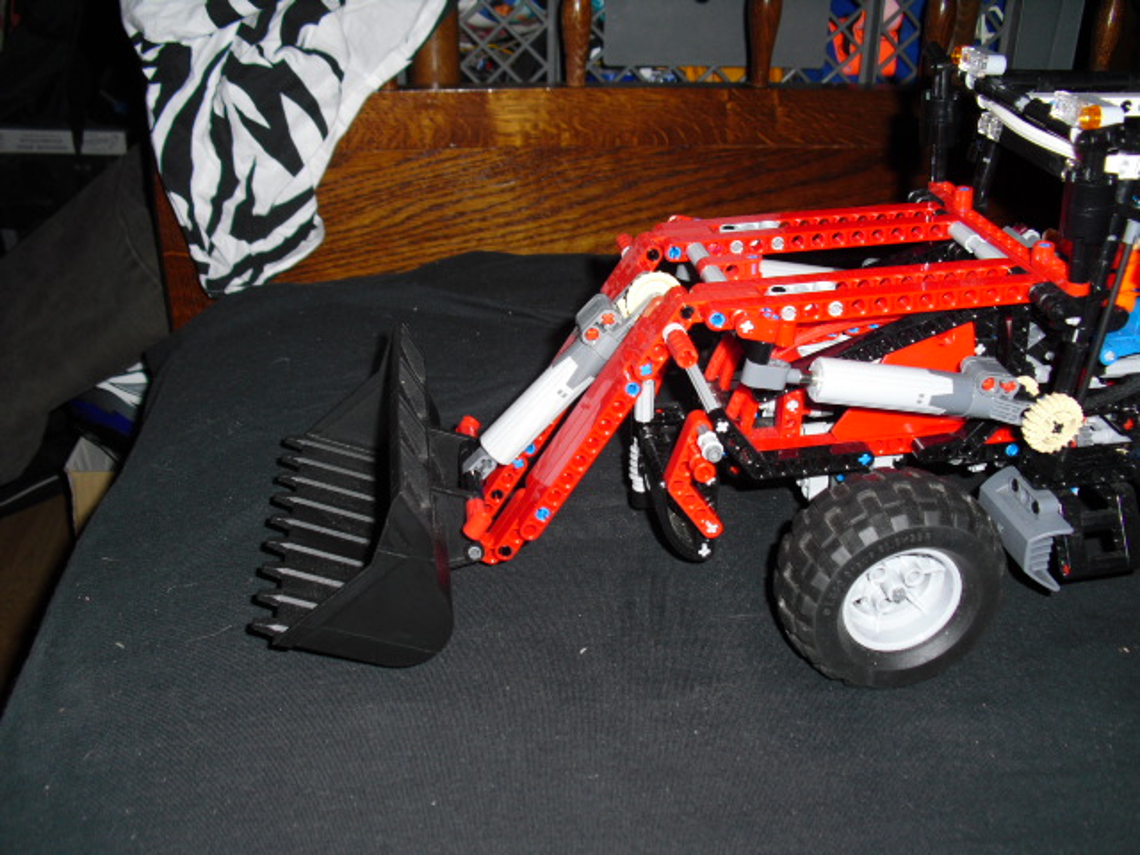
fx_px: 1186
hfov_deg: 51.4
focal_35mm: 36
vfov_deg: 39.7
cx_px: 570
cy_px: 428
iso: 100
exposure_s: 1/60
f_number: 3.1
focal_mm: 6.3
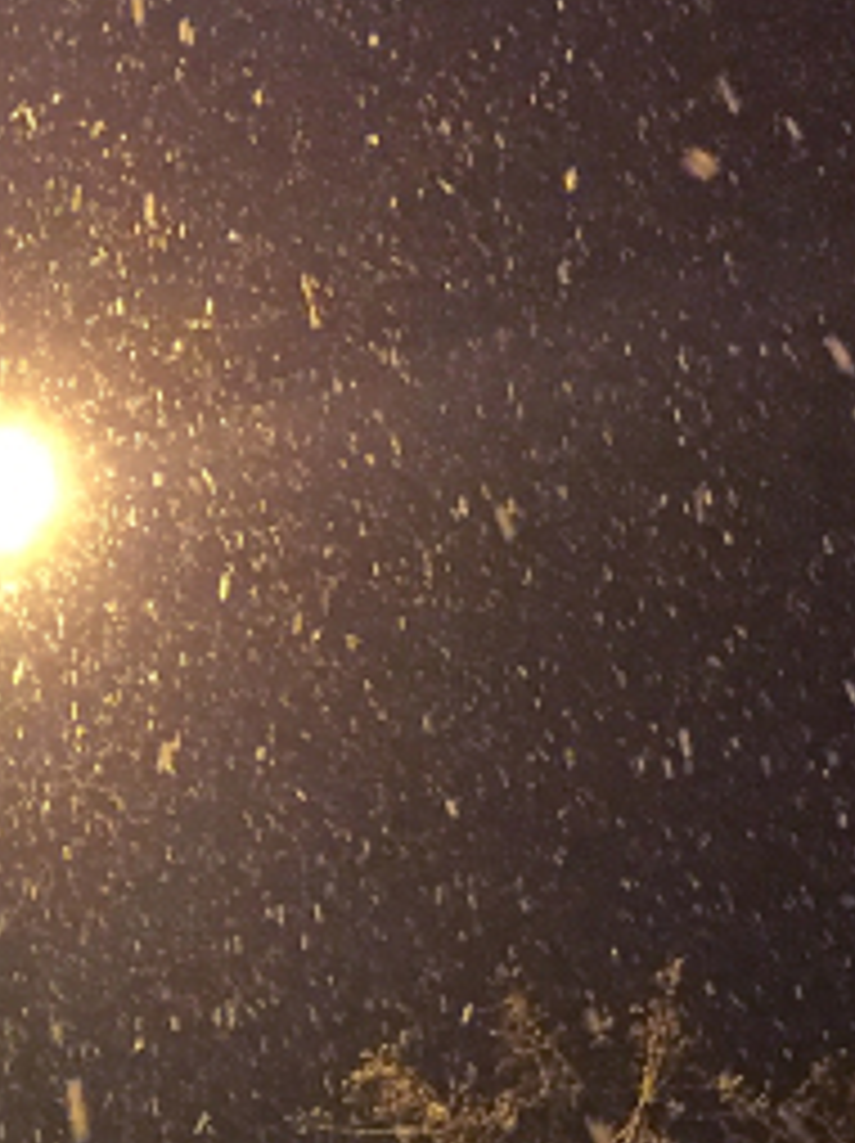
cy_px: 1386
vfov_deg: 16.2
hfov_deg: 11.8
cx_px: -634
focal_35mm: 117
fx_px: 3860
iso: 250
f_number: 2.2
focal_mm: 4.15
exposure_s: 1/25
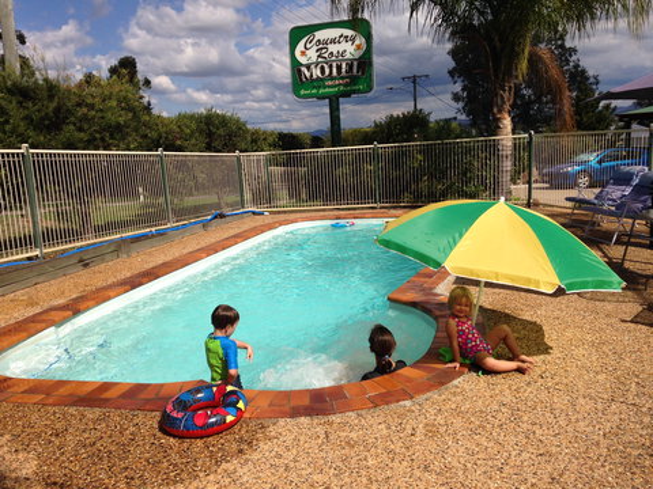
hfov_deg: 55.4
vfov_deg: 42.9
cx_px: 326
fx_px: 623
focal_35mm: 33
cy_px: 244
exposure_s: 1/3195
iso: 50
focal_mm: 4.12
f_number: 2.4
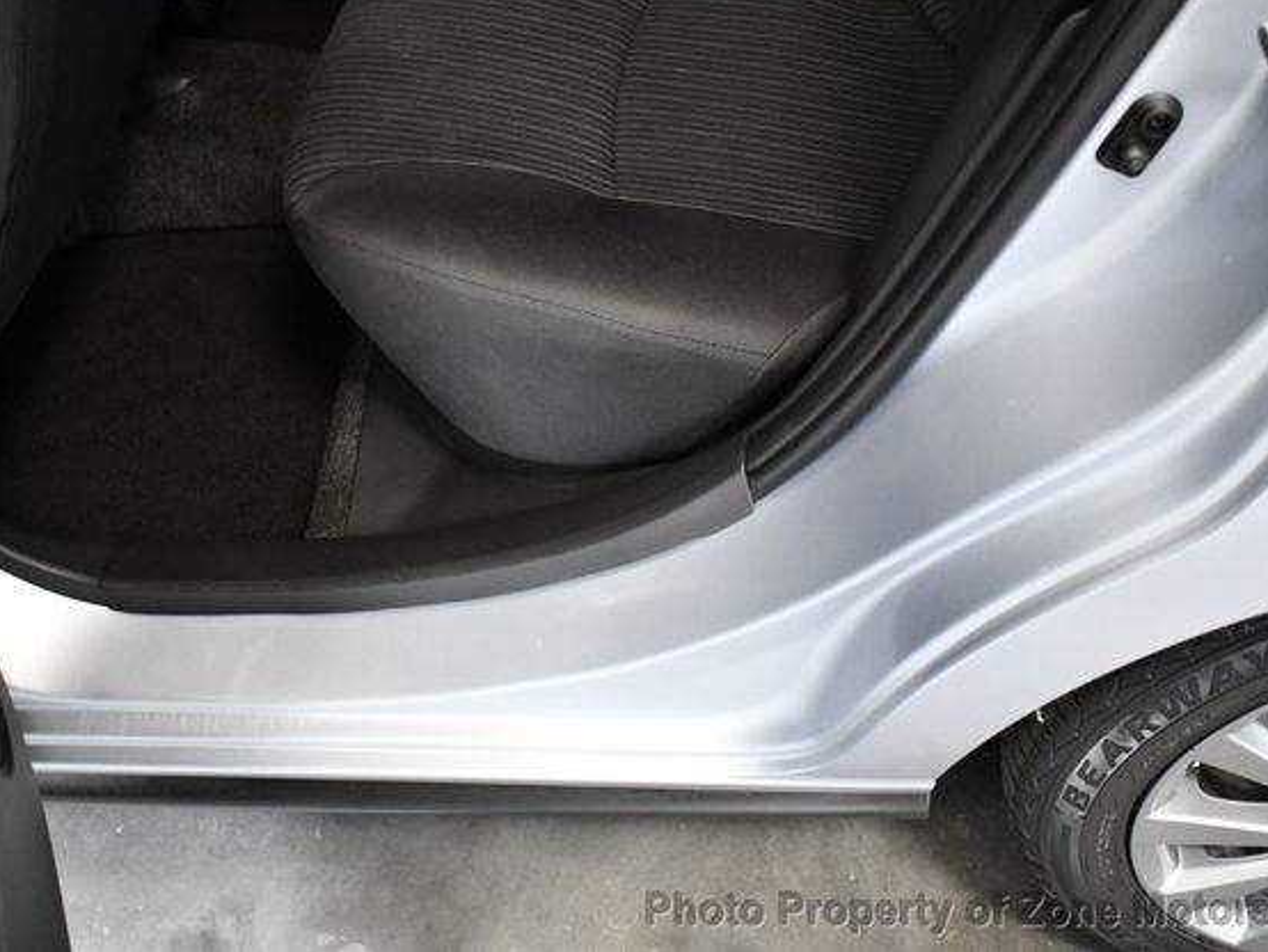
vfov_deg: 36.0
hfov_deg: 46.8
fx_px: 1466
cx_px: 618
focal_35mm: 40
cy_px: 465
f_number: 3.5
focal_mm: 18
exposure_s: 1/100
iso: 3200
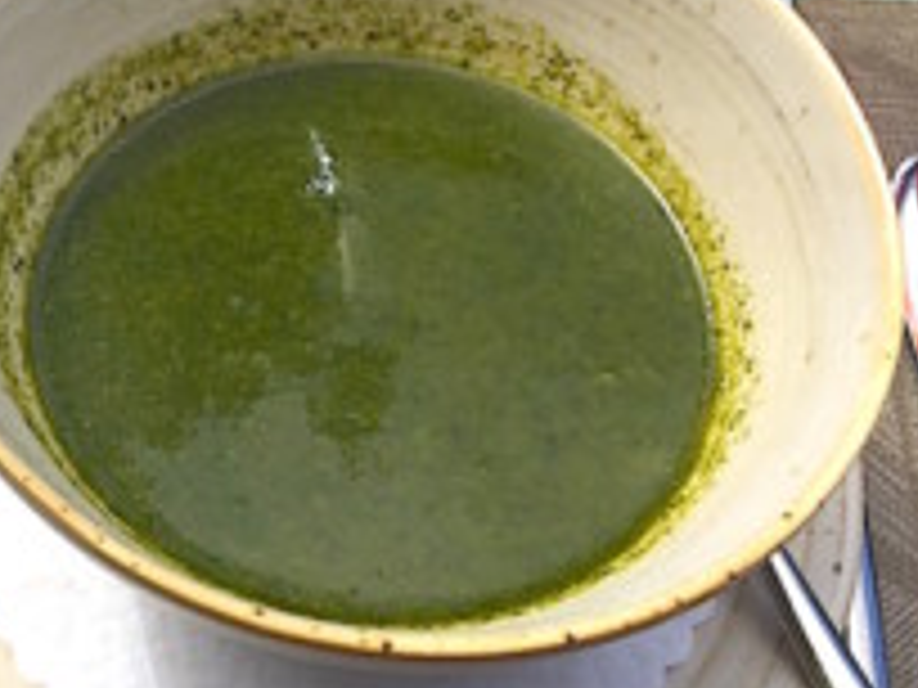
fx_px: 1512
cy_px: 184
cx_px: 90
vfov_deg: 25.4
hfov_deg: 32.1
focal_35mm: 57
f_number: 2.2
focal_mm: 4.15
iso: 32
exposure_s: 1/3049
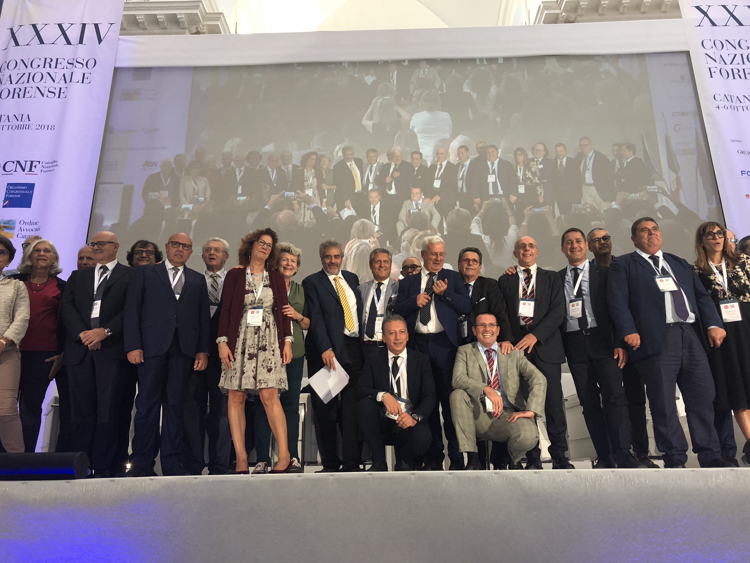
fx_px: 607
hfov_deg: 63.4
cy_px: 282
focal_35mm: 28
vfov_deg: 49.7
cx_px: 375
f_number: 1.8
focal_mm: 3.99
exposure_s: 1/32
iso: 32
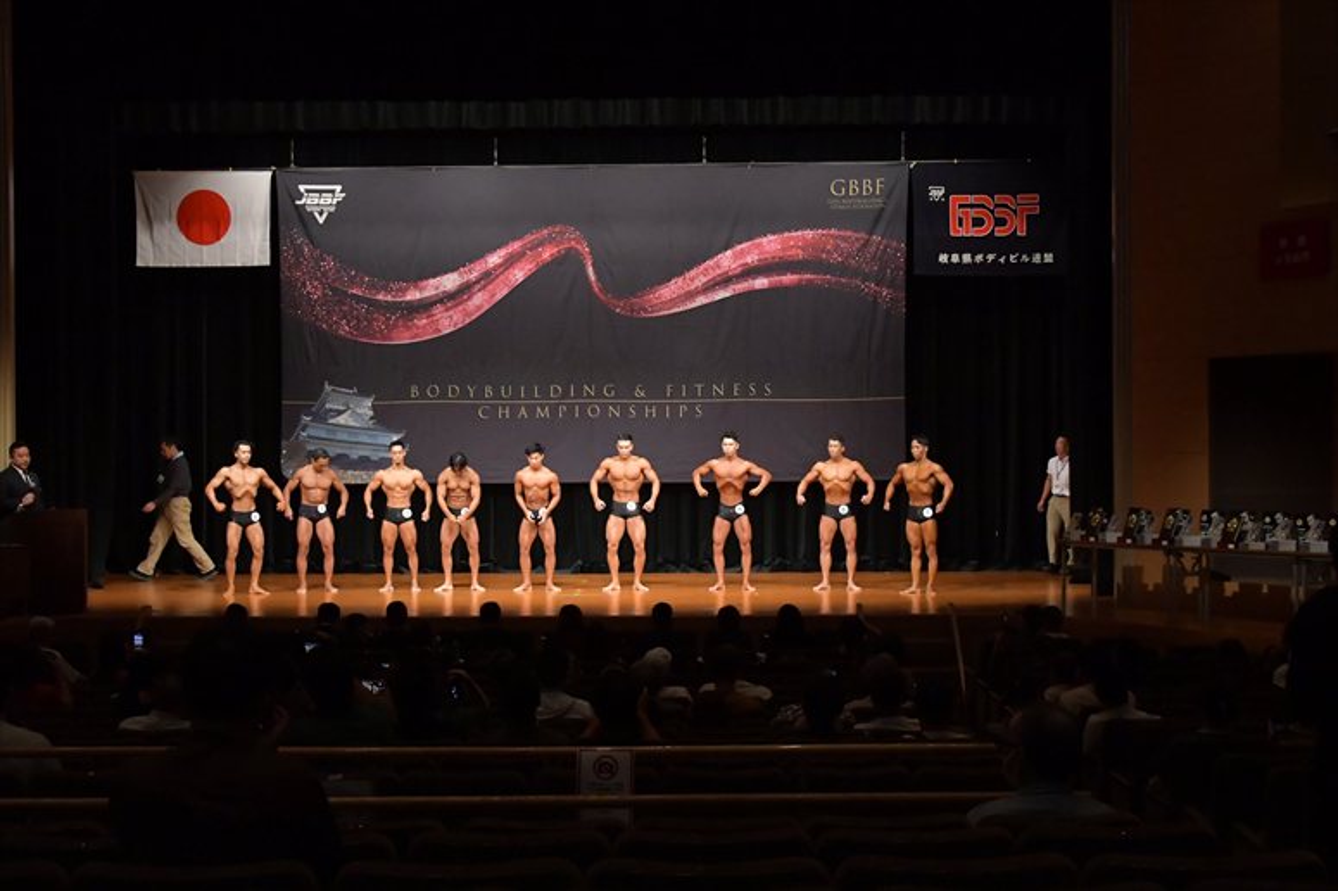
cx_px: 669
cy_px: 446
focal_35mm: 54
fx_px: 2006
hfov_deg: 36.9
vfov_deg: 25.0
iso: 6400
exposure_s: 1/400
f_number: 5.6
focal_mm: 36
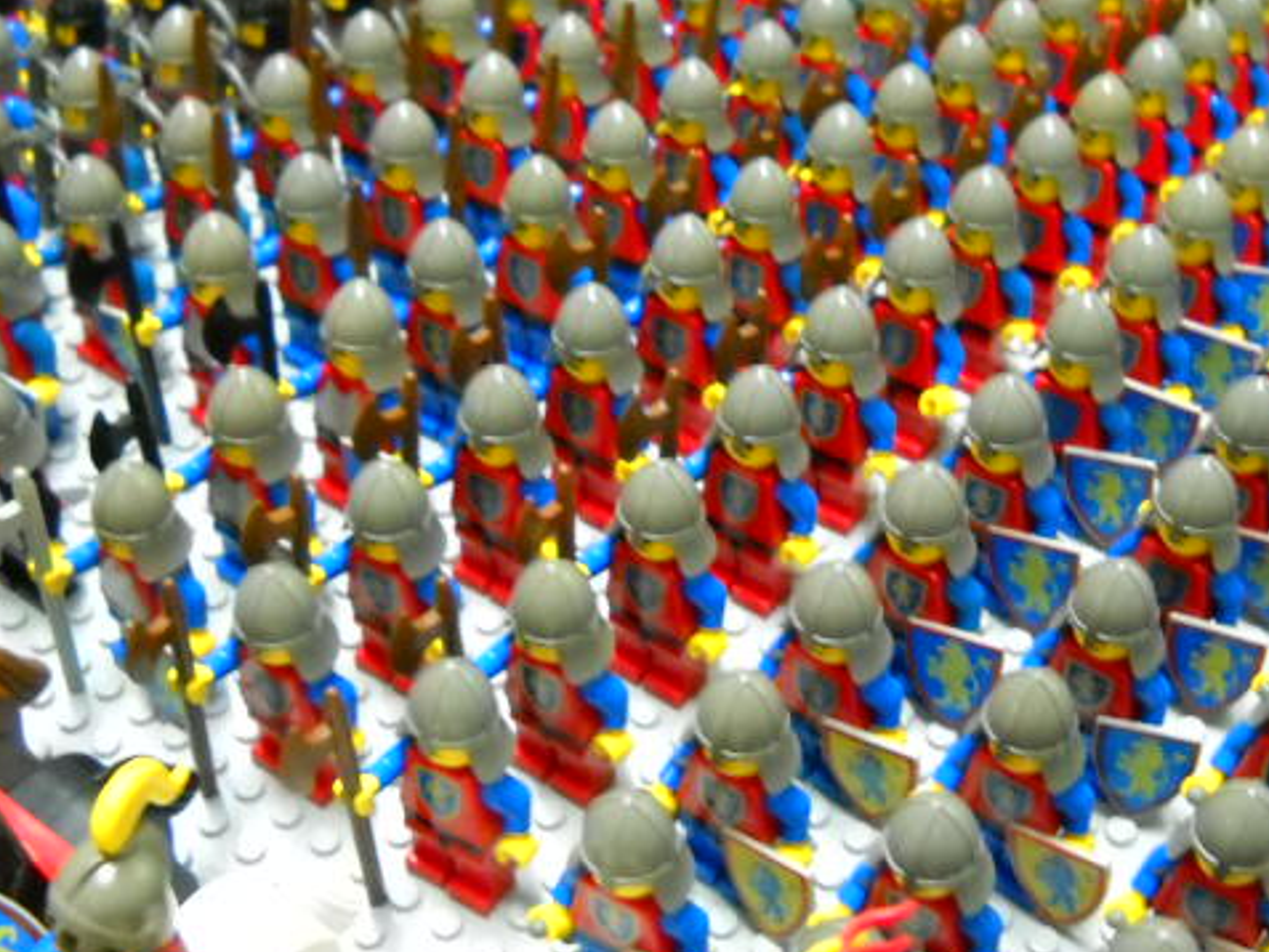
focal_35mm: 55
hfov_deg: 34.9
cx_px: 716
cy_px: 436
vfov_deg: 26.6
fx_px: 2017
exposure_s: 1/6
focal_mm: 6.72
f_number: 3.1
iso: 800
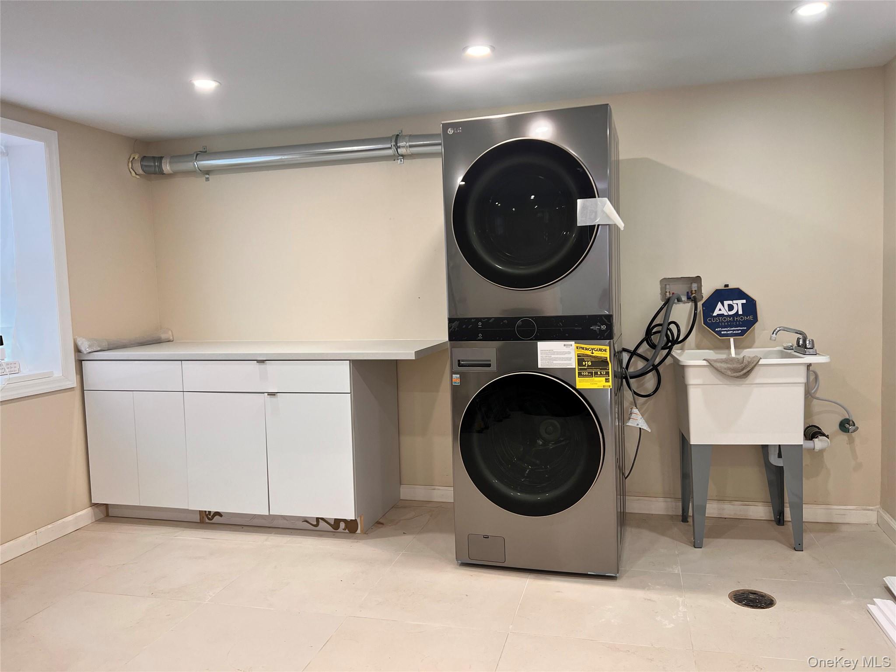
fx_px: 673
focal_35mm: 26
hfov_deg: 67.3
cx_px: 448
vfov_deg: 53.1
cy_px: 336
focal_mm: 5.7
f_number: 1.5
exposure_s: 1/120
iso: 80
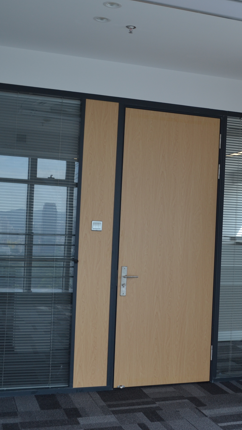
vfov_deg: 39.9
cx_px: 238
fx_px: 593
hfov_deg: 22.3
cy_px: 215
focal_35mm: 52
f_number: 5.6
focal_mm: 22
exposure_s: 1/125
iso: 200
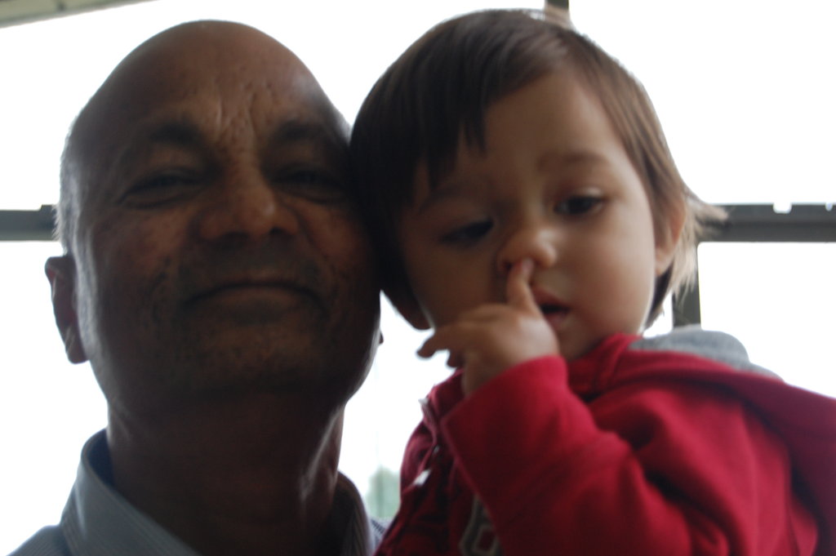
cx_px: 418
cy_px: 278
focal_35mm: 78
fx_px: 1810
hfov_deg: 26.0
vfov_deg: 17.5
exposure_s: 1/50
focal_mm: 52
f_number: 5.6
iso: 400
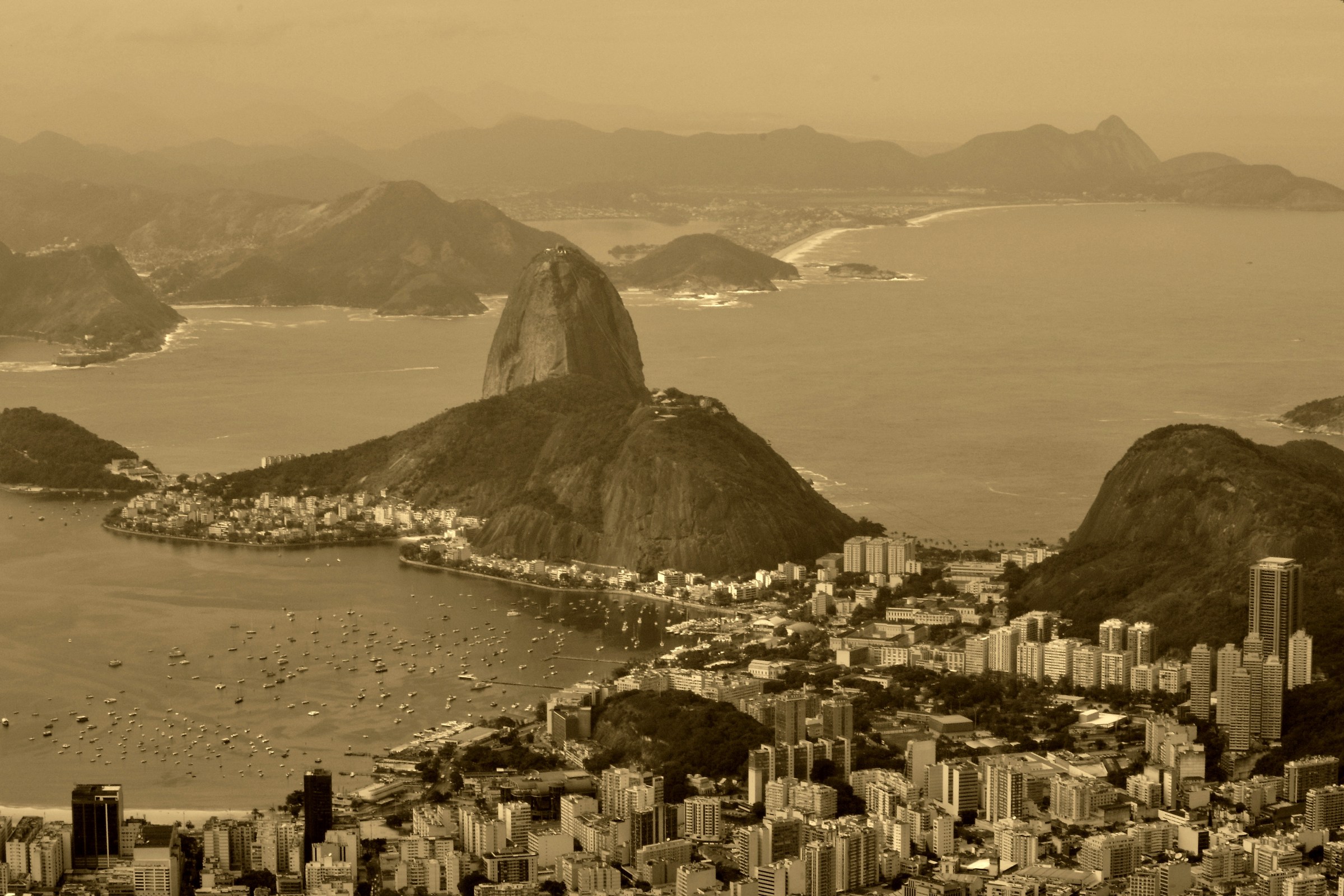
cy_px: 448
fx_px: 3080
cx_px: 672
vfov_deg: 16.6
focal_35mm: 82
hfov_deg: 24.6
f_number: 22
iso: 400
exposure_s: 1/160
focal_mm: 55
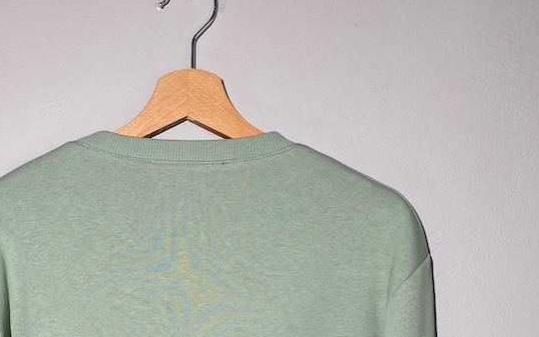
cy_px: 422
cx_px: 177
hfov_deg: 39.8
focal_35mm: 50
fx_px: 734
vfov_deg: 23.2
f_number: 1.8
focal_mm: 4.25
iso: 32
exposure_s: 1/315
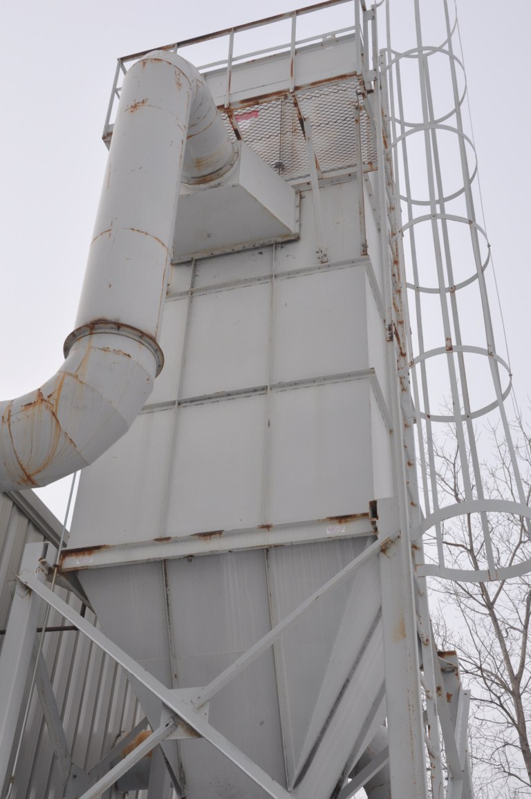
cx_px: 266
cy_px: 400
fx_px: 931
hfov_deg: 31.8
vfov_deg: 46.4
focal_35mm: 42
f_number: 9
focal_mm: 28
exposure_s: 1/320
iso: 200
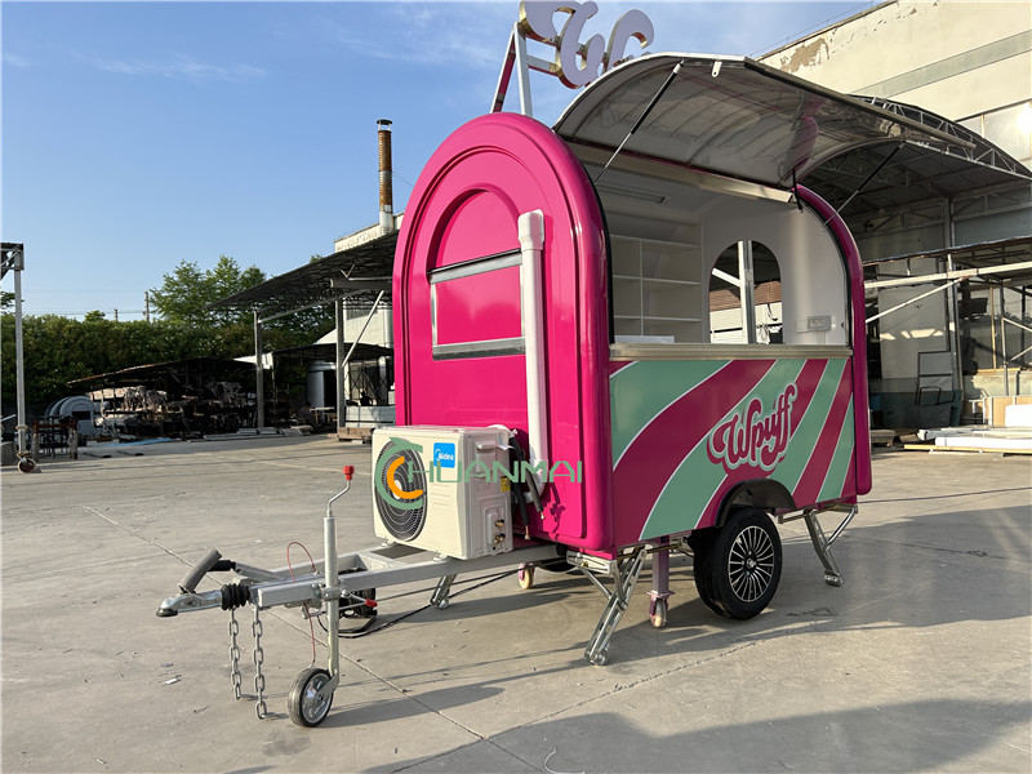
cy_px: 387
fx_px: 775
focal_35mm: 26
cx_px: 516
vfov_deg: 53.1
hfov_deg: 67.3
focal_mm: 5.7
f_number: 1.5
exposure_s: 1/2841
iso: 50
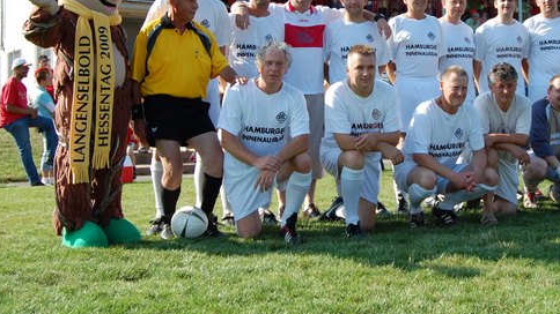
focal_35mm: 59
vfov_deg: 20.2
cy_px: 64
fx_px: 876
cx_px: 393
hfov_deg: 35.0
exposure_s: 1/250
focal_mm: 26
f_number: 8
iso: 200
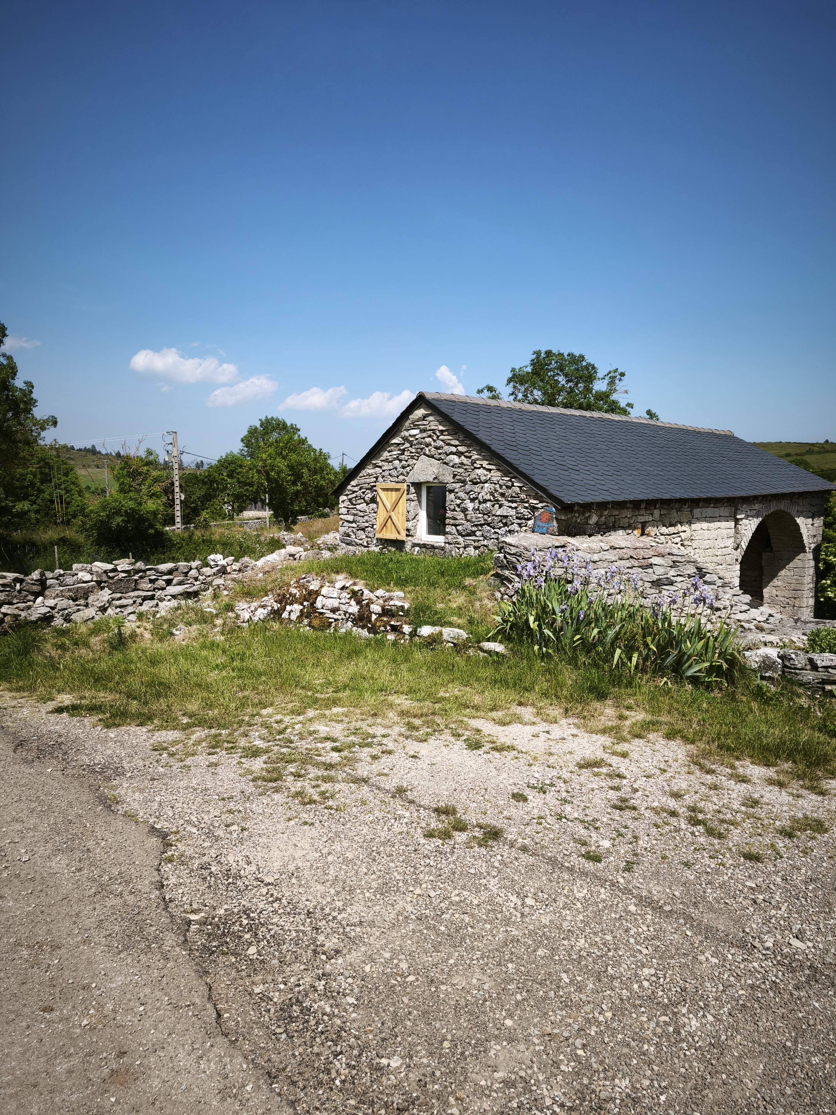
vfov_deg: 73.9
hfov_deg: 58.9
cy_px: 558
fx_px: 741
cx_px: 418
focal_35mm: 23
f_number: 1.7
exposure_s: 1/1856
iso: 80
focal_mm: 5.35
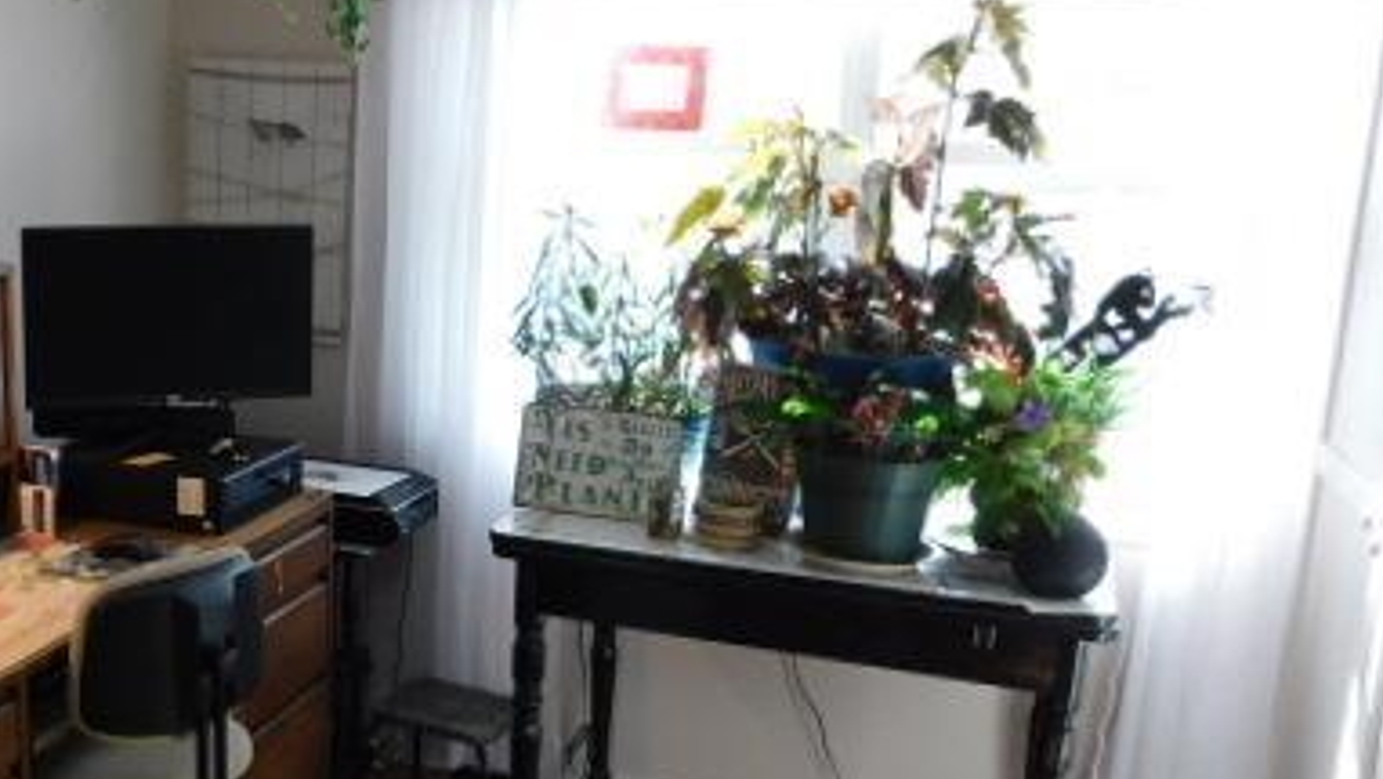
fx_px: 1540
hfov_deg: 46.6
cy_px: 446
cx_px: 340
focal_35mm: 42
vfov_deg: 28.3
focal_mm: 4
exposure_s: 1/40
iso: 125
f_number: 3
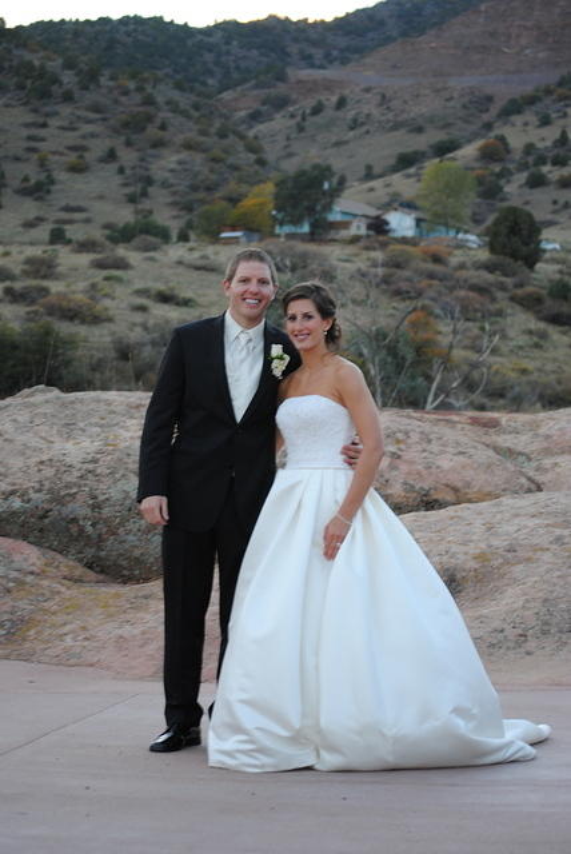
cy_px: 427
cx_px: 286
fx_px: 1958
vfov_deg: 24.6
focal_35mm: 82
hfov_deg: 16.6
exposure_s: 1/40
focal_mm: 55
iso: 200
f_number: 4
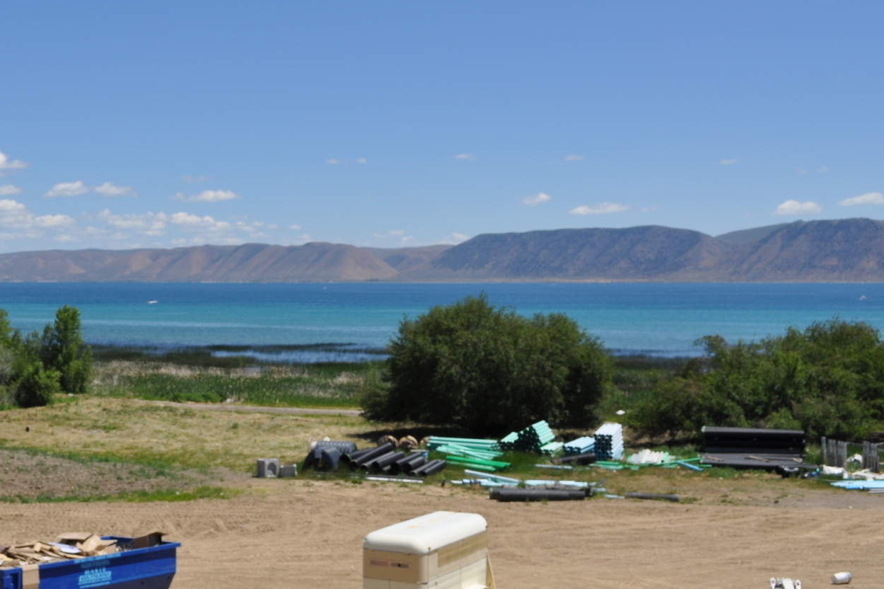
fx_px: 1449
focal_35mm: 59
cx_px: 243
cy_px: 122
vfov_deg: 22.7
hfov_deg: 33.4
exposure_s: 1/400
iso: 200
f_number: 10
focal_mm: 24
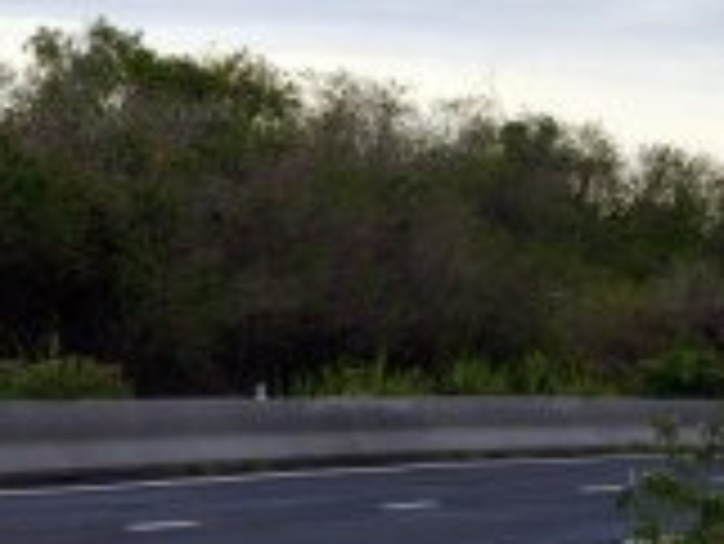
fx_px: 7870
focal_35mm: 376
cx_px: 200
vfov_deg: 3.9
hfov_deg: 5.3
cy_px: -566
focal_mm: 70
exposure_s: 1/100
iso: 160
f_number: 9
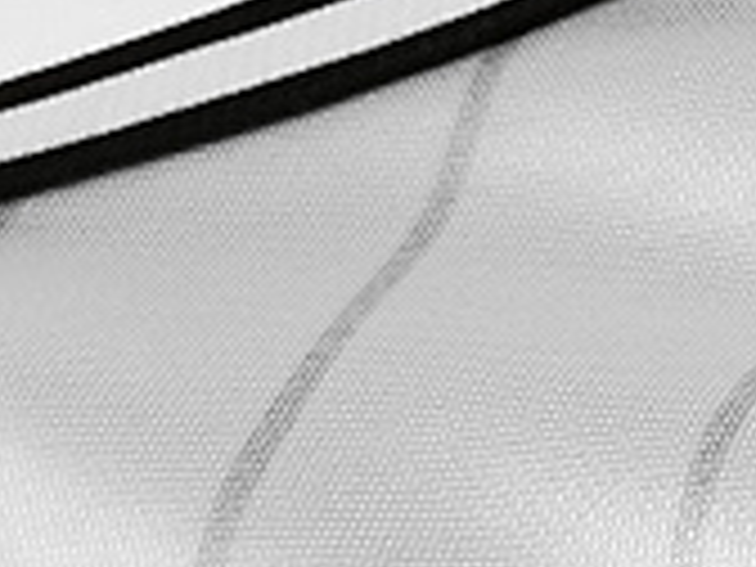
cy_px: -117
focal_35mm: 231
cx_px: 2349
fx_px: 5045
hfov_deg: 7.4
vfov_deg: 6.4
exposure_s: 1/50
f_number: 1.8
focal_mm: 5.58
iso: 160
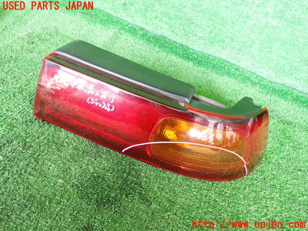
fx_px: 267
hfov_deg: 60.0
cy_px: 116
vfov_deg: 46.8
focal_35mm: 30
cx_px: 154
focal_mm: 5.4
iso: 250
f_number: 2.3
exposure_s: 1/30
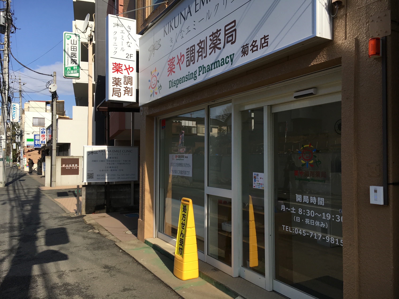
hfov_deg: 61.7
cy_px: 150
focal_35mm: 29
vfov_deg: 48.2
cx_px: 200
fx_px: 334
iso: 25
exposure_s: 1/1709
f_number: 2.2
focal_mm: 4.15
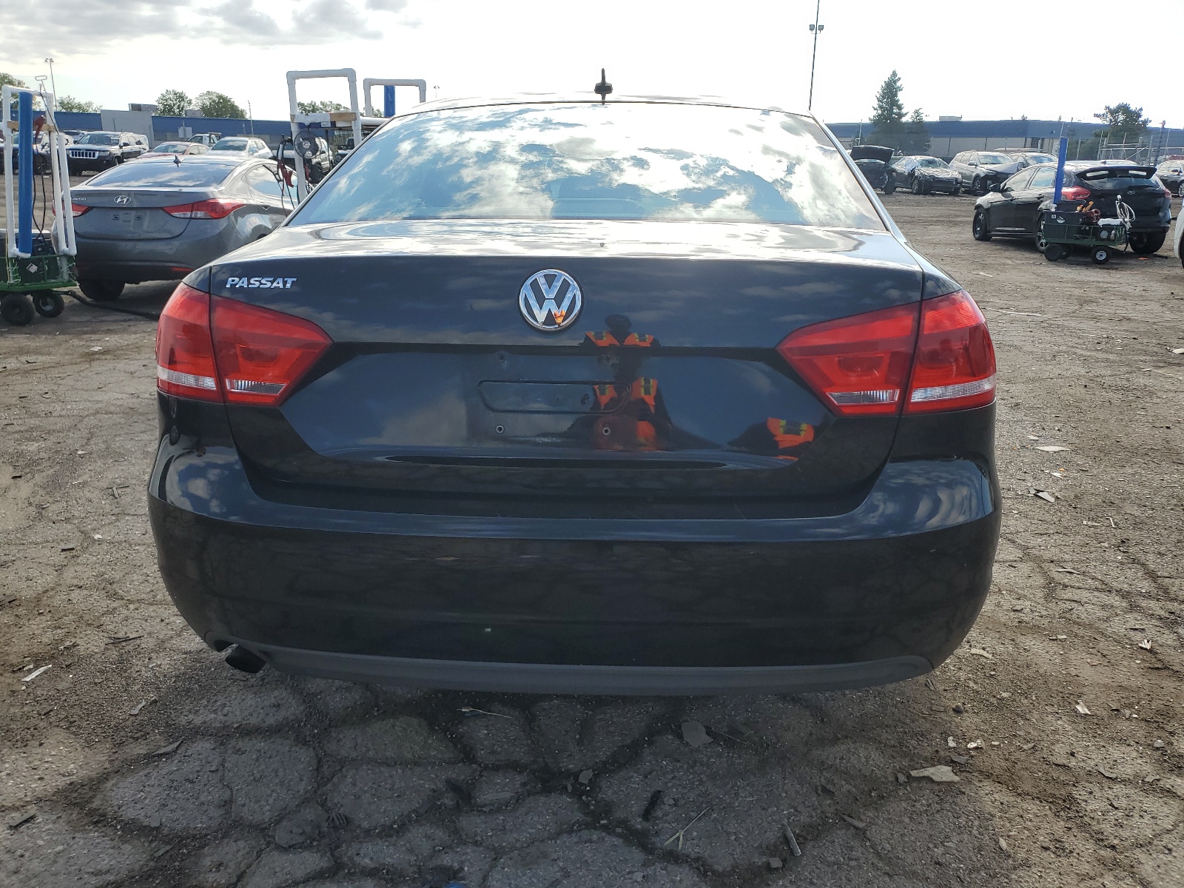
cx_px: 592
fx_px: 889
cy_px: 444
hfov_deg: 67.3
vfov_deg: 53.1
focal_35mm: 26
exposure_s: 1/2500
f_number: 1.5
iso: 50
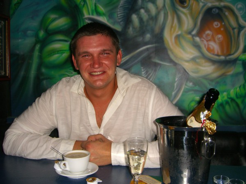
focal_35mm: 38
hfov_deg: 49.0
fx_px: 270
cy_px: 92
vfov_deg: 37.7
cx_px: 123
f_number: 2.8
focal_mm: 7.9
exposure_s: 1/60
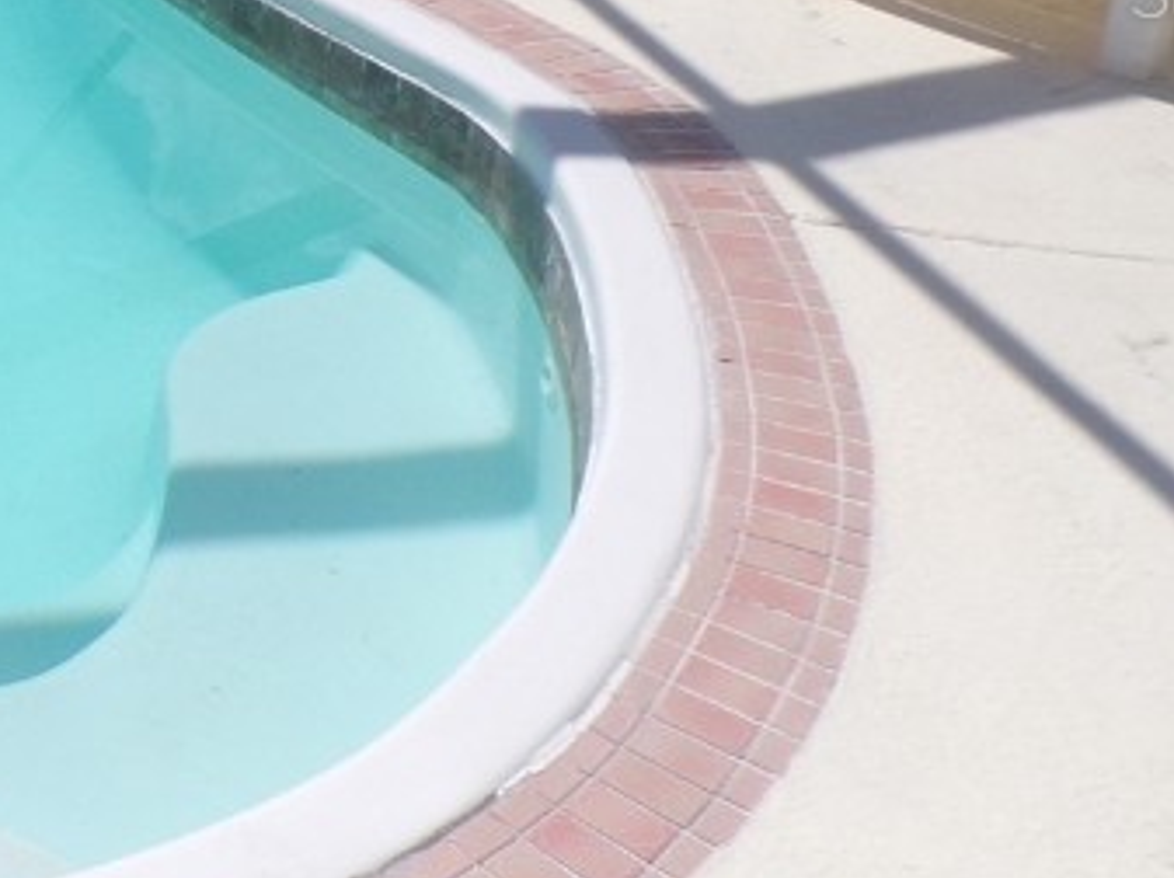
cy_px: -10
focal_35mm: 73
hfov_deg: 23.7
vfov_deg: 19.5
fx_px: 2473
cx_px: -324
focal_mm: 4.3
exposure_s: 1/420
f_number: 5.8
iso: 80
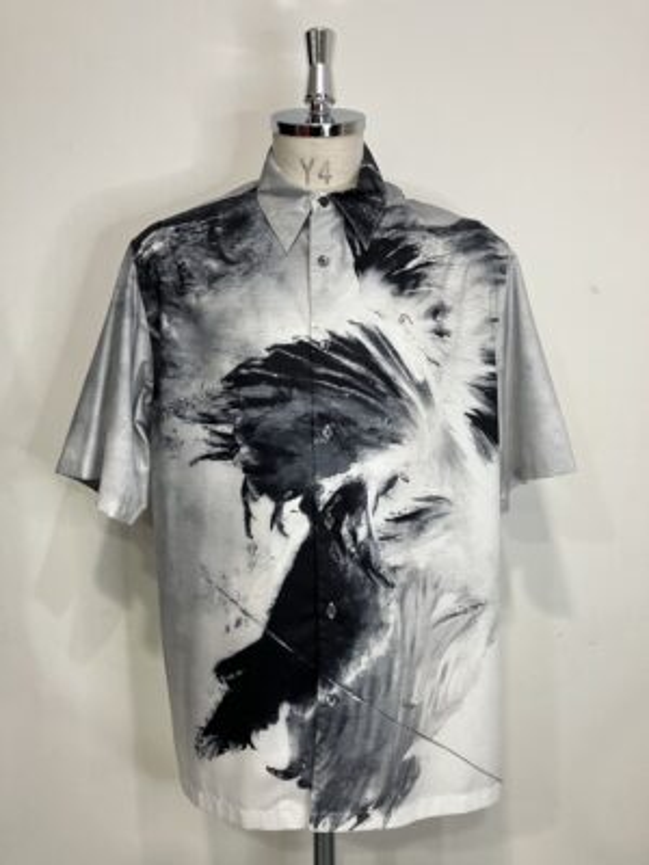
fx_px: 700
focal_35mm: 28
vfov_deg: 63.4
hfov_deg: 49.7
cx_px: 324
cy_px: 432
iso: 80
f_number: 1.8
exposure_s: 1/50
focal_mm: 3.99
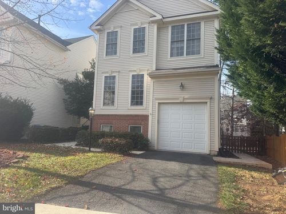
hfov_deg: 71.6
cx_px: 143
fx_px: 198
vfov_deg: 56.8
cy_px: 107
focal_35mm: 24
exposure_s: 1/2604
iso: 80
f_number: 1.78
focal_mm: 6.76
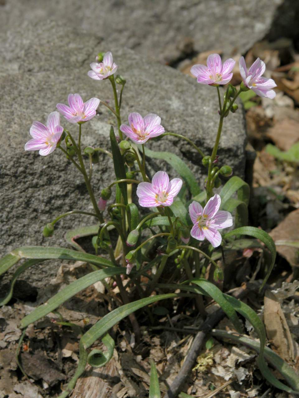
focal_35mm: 148
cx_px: 150
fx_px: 1704
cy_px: 199
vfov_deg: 13.3
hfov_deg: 10.0
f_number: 7.8
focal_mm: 37.7
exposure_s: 1/323
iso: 100
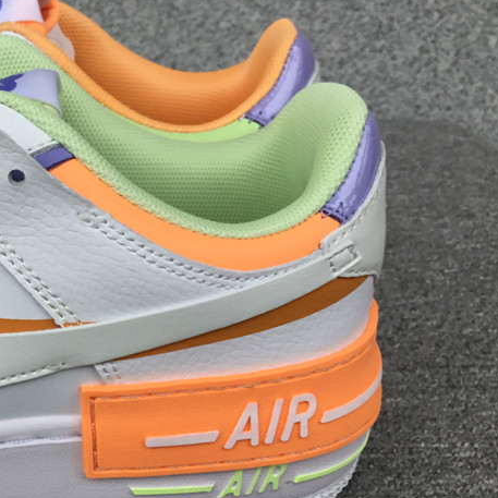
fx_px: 879
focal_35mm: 54
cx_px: 19
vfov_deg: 31.6
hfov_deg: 29.8
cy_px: 276
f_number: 2.4
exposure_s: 1/181
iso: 25
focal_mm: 3.3
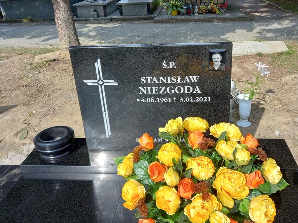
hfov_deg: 55.2
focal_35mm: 33
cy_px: 97
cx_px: 167
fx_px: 284
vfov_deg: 42.9
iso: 25
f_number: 2
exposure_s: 1/414
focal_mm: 4.6
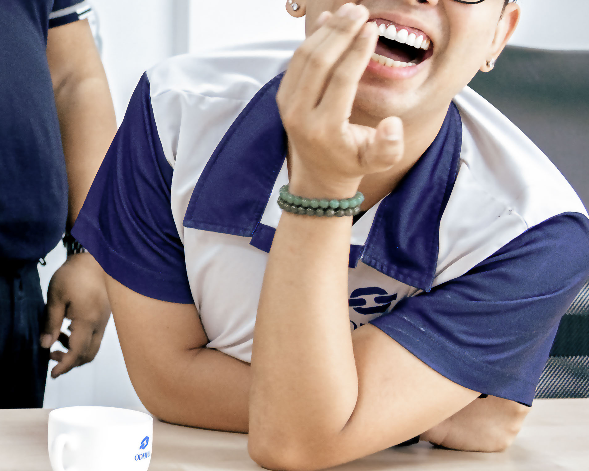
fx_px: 1813
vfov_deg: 14.6
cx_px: -260
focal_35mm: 104
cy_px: 39
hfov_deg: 16.9
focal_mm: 23
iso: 1600
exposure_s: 1/125
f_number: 3.2
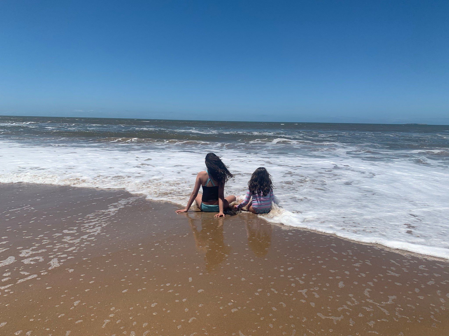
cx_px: 224
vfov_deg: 53.1
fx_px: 337
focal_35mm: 26
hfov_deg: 67.3
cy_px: 168
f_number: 1.8
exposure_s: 1/5714
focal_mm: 4.25
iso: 25
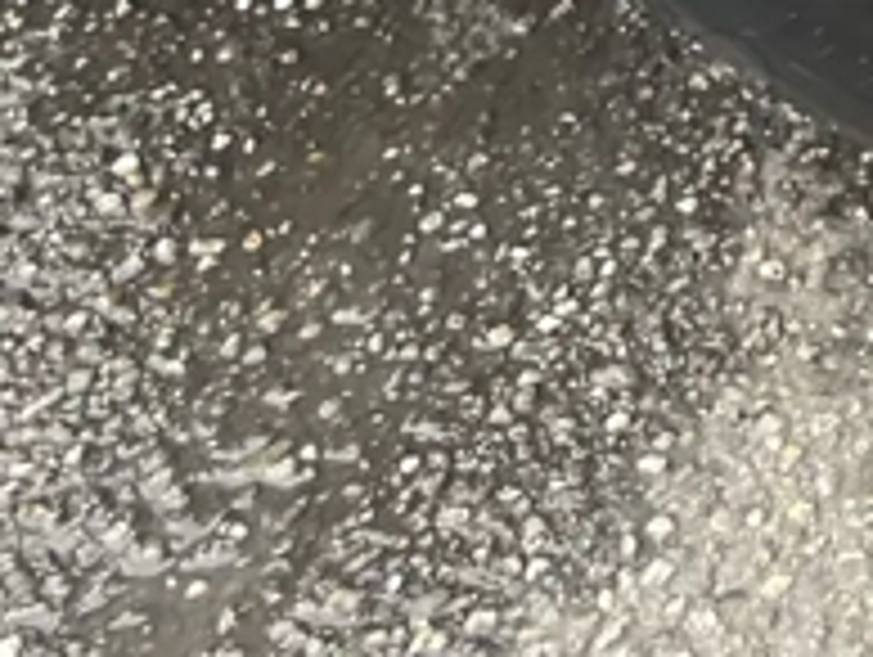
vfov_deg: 10.2
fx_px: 3384
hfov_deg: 12.5
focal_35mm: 134
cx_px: 1868
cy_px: -680
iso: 40
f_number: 1.6
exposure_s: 1/121
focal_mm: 4.2
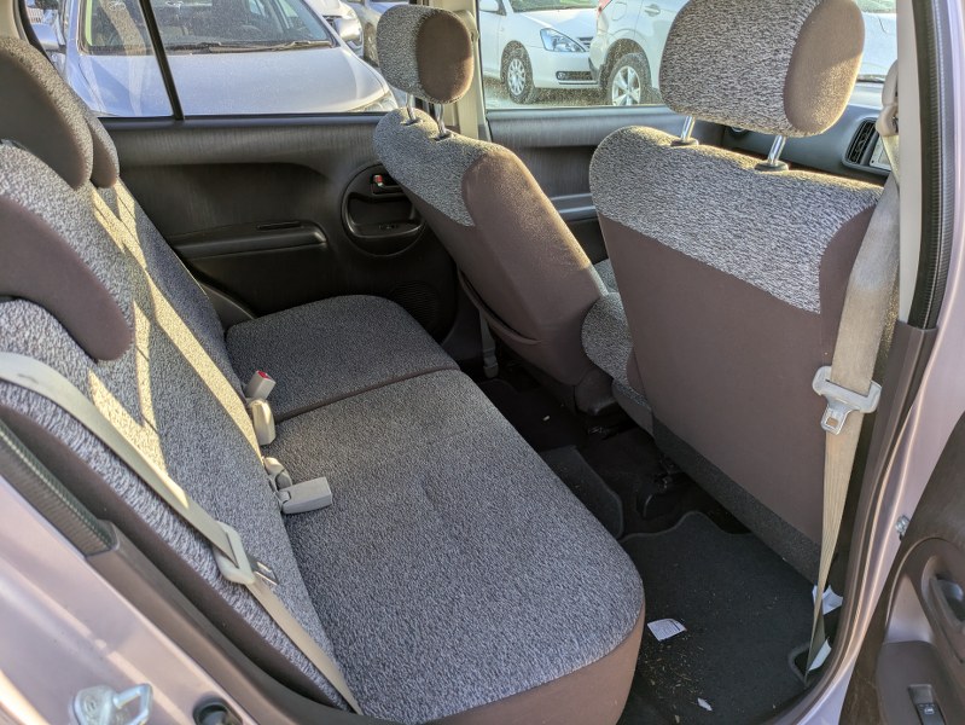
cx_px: 482
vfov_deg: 54.9
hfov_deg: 69.4
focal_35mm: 25
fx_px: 697
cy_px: 362
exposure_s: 1/252
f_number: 1.89
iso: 51
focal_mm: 5.43
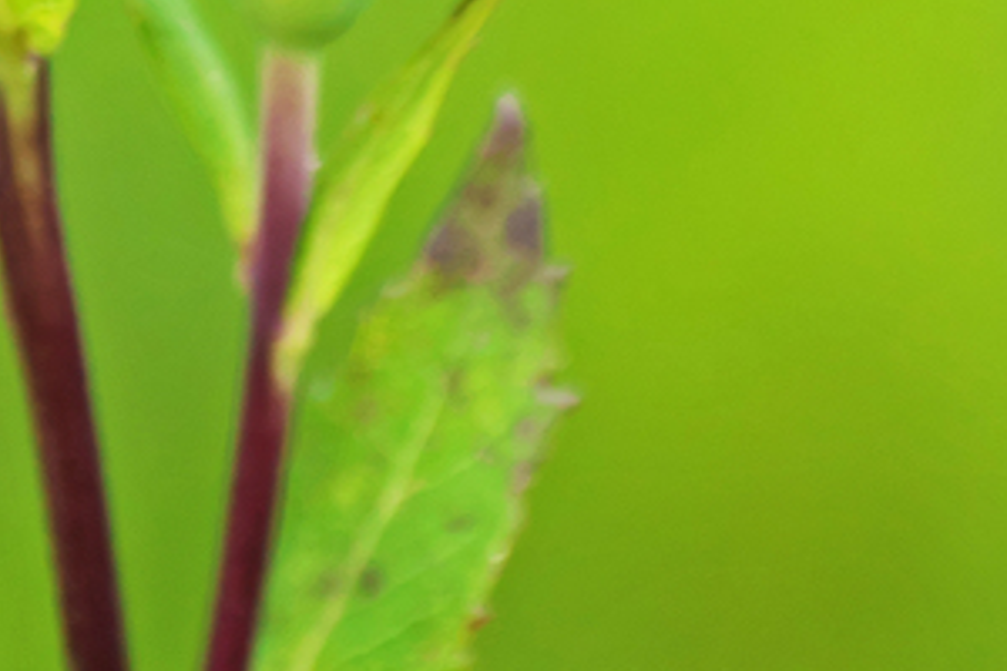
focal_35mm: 1998
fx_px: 55884
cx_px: -44
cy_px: -929
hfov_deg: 1.0
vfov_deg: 0.7
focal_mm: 300
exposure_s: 1/640
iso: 400
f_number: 5.6
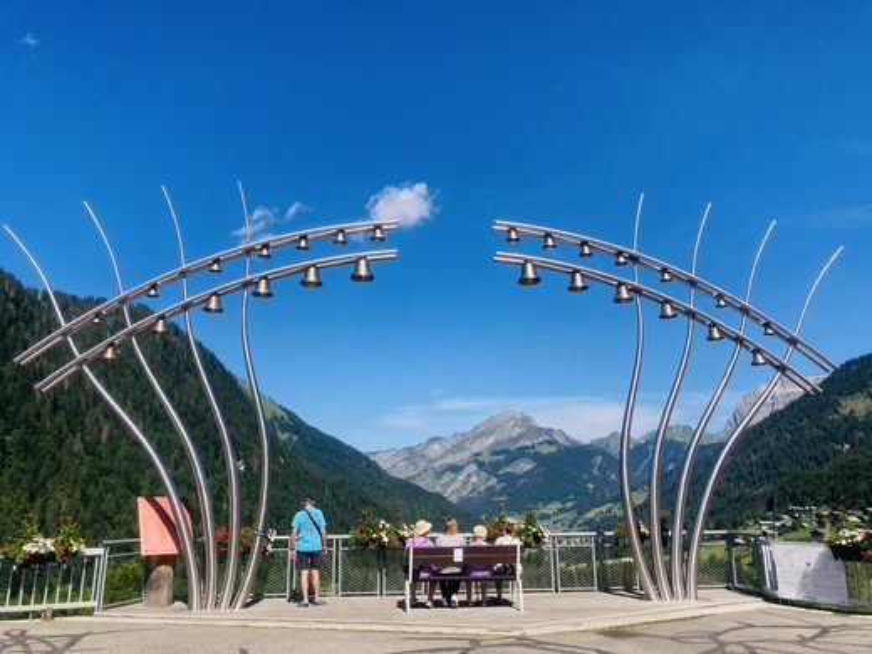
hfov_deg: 63.4
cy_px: 327
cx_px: 436
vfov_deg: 49.7
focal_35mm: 28
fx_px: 705
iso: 20
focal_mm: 3.99
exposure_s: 1/2288
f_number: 1.8
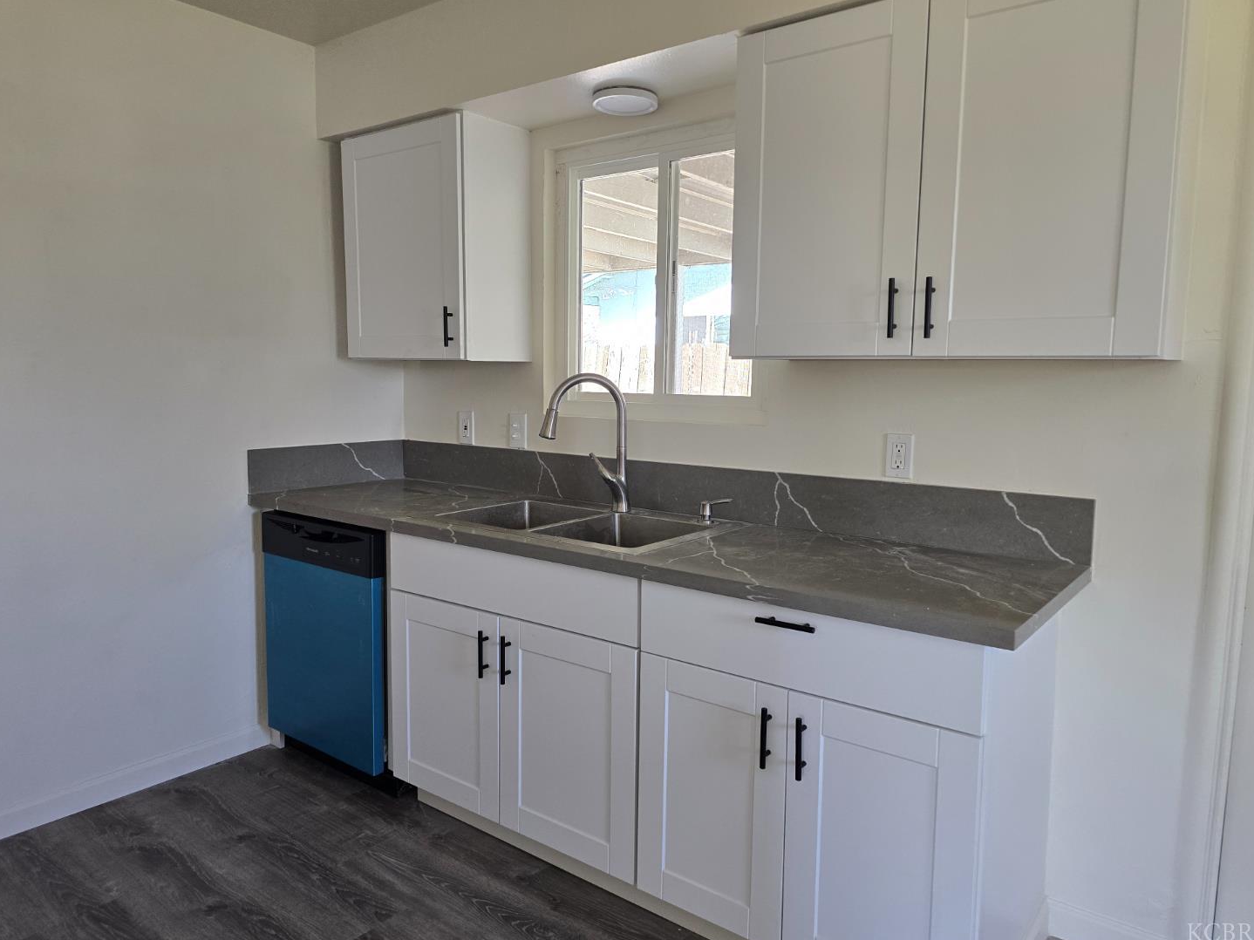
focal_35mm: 24
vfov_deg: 56.8
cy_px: 461
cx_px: 607
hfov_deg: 71.6
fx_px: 869
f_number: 1.7
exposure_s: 1/120
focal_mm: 6.3
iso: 160
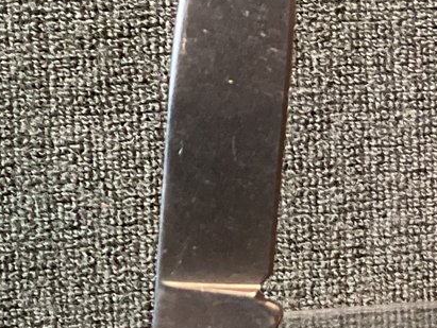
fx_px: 1440
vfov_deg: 12.9
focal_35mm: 114
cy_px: 62
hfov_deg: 15.5
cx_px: 711
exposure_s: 1/25
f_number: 2.4
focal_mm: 3.3
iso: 320
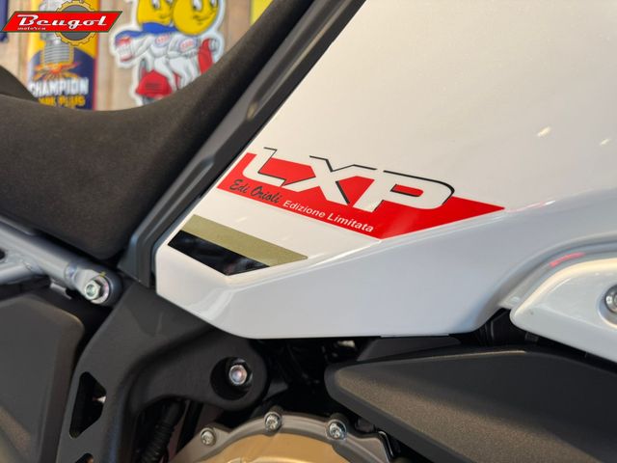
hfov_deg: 71.6
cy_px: 232
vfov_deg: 56.8
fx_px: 428
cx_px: 308
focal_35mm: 24
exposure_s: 1/50
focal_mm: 6.76
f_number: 1.78
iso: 160
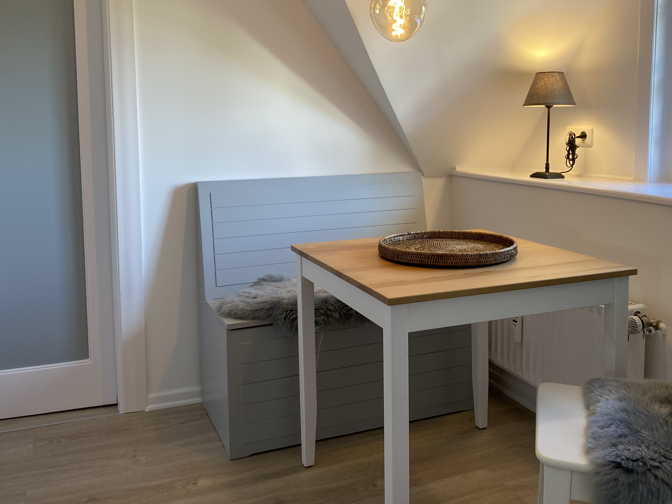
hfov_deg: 53.9
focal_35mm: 34
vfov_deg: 41.4
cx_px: 351
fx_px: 660
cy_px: 177
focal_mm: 4.25
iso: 100
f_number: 1.8
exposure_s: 1/100
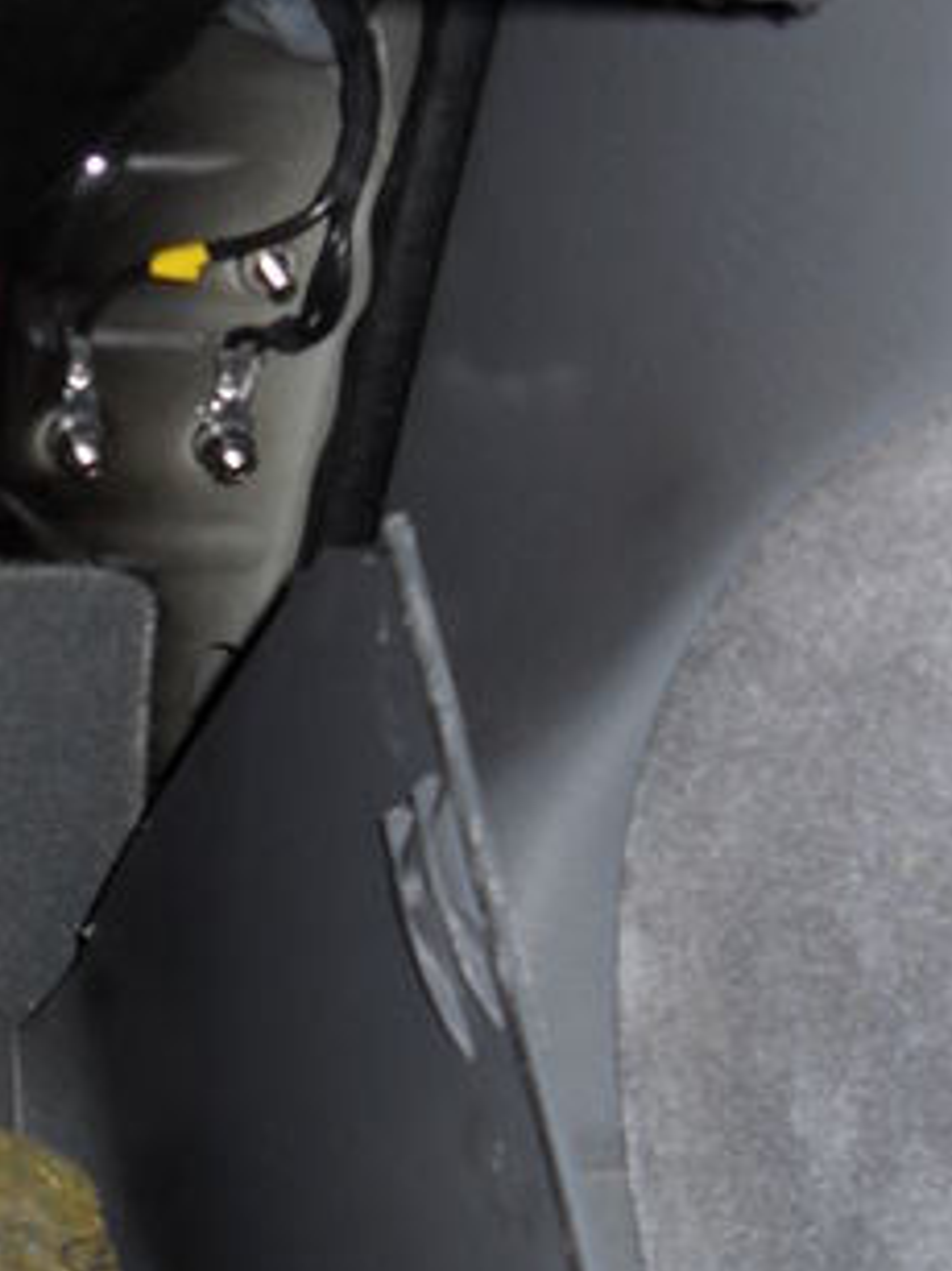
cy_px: 393
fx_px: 2679
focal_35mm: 73
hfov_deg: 19.7
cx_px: 62
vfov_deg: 26.5
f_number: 2.8
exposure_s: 1/45
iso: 100
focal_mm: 6.3
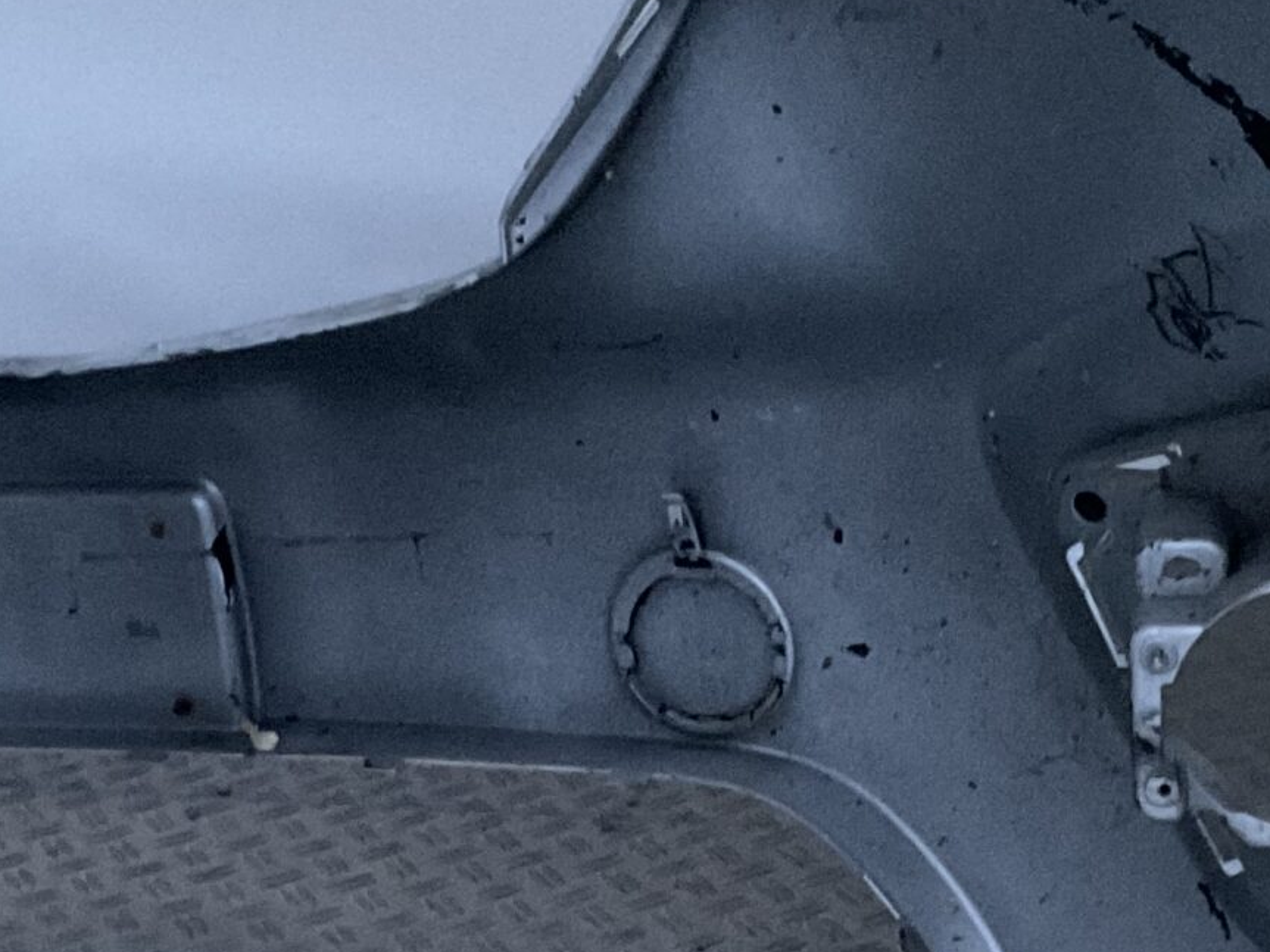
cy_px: 808
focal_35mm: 86
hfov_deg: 22.7
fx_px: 3155
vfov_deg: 17.0
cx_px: 723
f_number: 1.8
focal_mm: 3
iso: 500
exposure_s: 1/20
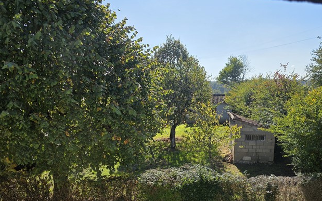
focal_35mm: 33
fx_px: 290
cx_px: 190
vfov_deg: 37.6
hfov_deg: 57.8
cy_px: 145
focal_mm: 6.3
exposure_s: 1/7626
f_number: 1.7
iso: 80
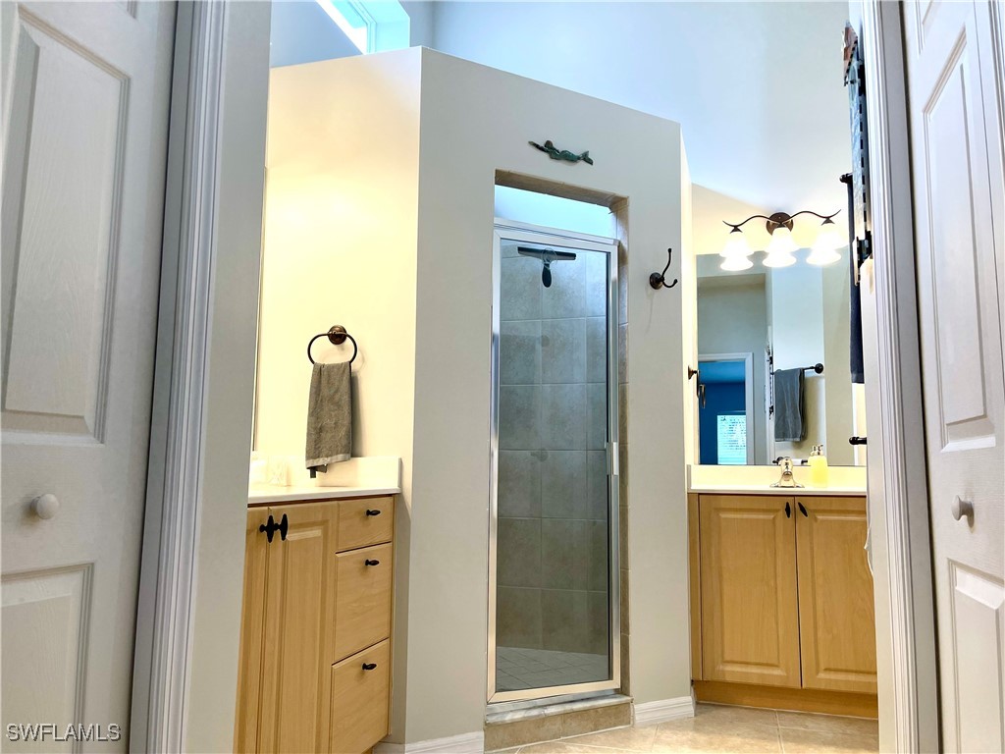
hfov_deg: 69.4
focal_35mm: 25
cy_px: 377
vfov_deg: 54.9
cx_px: 502
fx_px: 726
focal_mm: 5.1
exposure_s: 1/120
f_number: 1.6
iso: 64
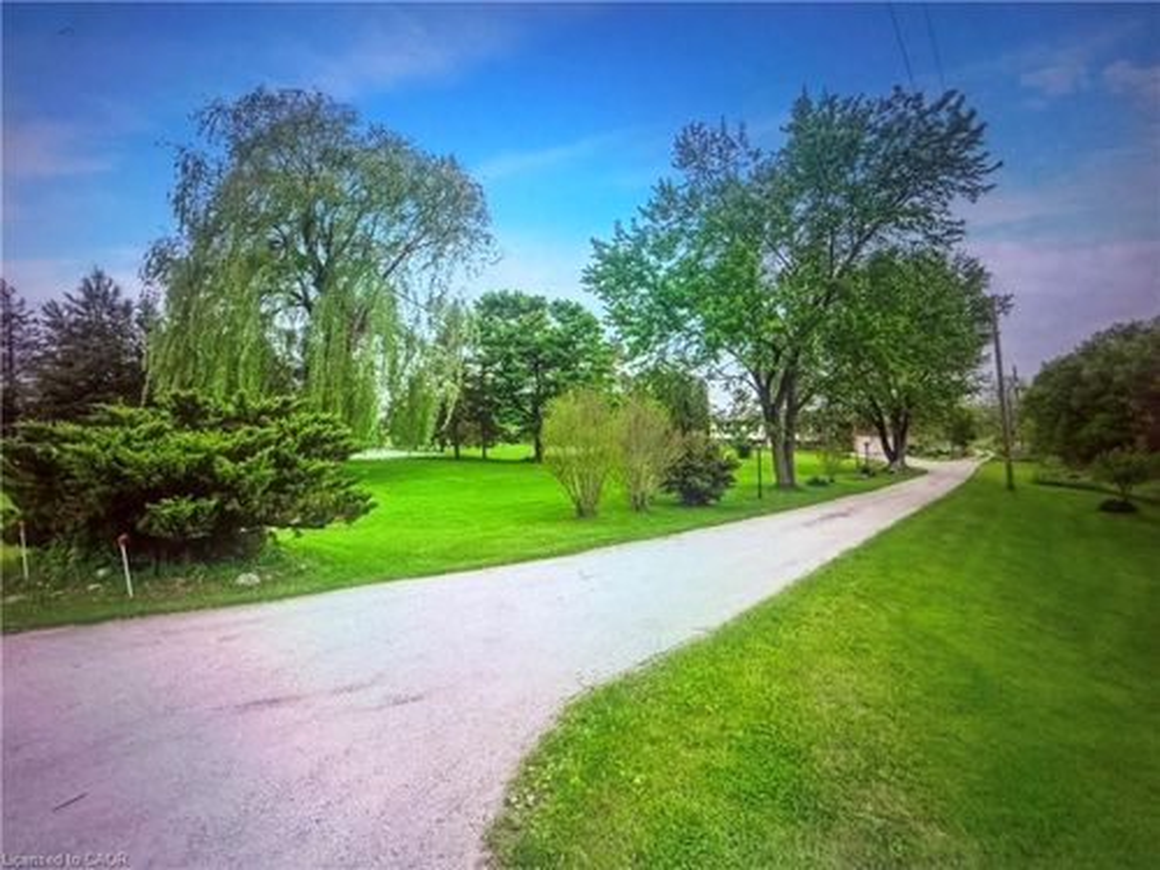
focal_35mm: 24
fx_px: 804
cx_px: 580
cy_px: 435
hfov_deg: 71.6
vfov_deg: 56.8
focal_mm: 2.22
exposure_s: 1/120
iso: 250
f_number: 2.2
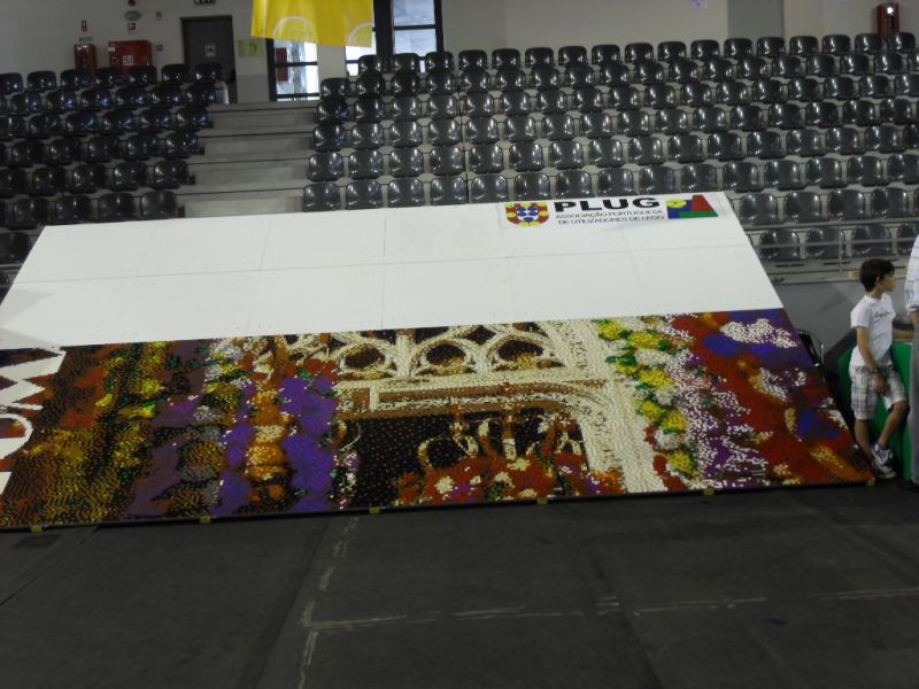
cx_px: 460
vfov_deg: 32.2
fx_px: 1195
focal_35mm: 45
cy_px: 344
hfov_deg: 42.1
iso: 160
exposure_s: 1/60
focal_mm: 9.6
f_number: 3.6
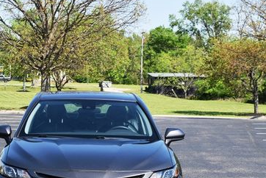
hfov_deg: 19.2
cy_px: 135
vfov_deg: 12.9
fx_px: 784
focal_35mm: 106
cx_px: 93
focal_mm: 40
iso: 125
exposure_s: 1/250
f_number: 8
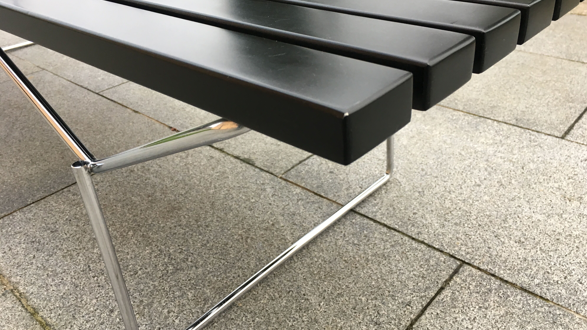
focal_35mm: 32
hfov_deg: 61.0
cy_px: 139
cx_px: 297
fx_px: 498
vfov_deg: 36.6
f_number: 2.2
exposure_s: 1/33
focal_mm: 4.15
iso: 50
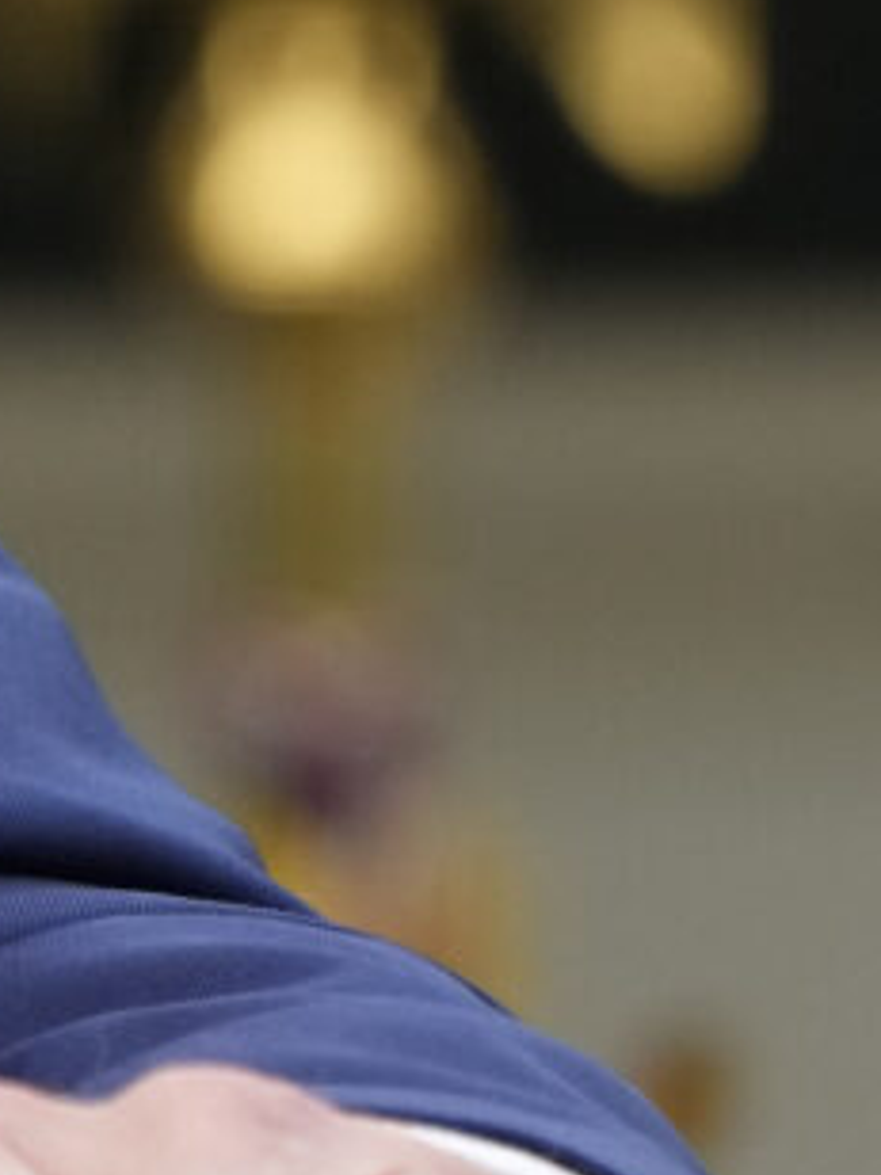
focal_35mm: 2353
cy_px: -681
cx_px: -2590
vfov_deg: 0.8
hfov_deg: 0.6
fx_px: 79847
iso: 800
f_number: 9
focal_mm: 294
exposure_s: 1/640
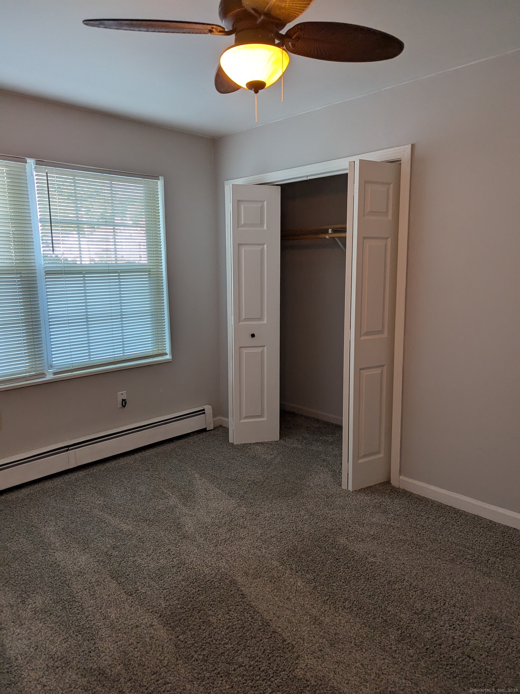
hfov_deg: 56.8
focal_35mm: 24
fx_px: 481
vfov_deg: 71.6
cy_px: 347
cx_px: 260
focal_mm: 6.81
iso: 138
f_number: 1.85
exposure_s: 1/120
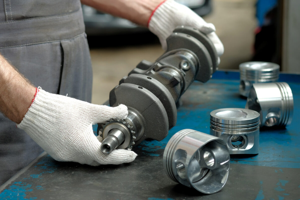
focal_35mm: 90
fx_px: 749
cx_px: 150
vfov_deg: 15.2
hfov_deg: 22.6
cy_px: 100
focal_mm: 60
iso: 200
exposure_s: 1/28
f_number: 4
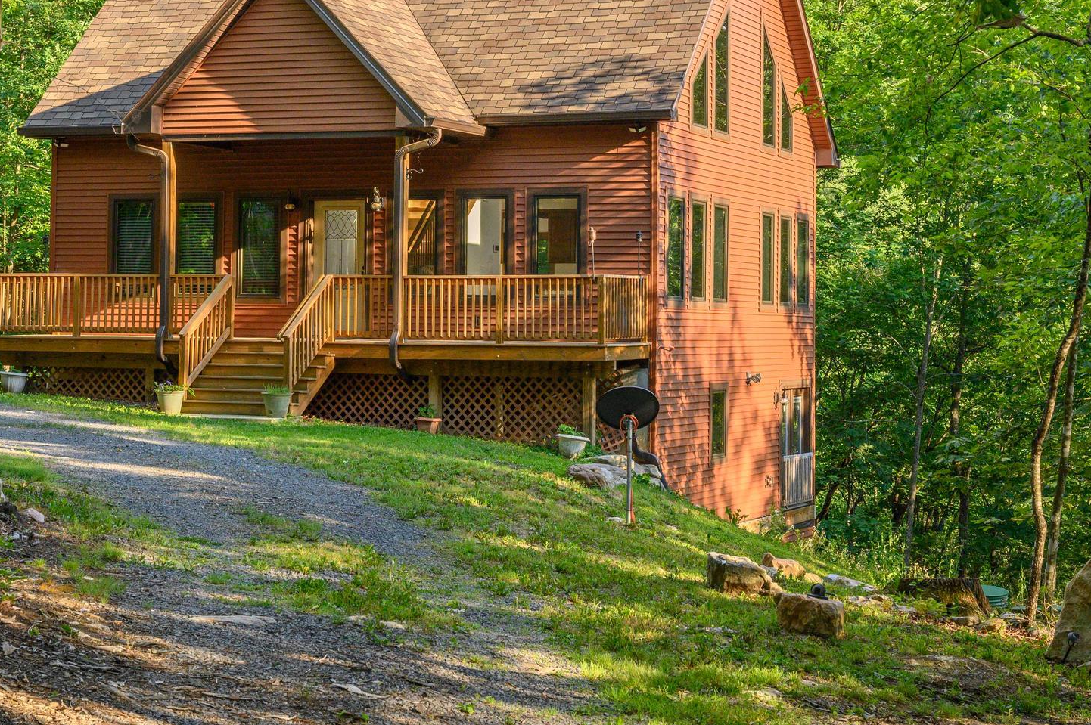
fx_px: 2150
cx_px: 493
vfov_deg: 19.1
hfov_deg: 28.5
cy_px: 211
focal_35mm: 71
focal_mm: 50
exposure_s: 1/400
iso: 1000
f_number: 10
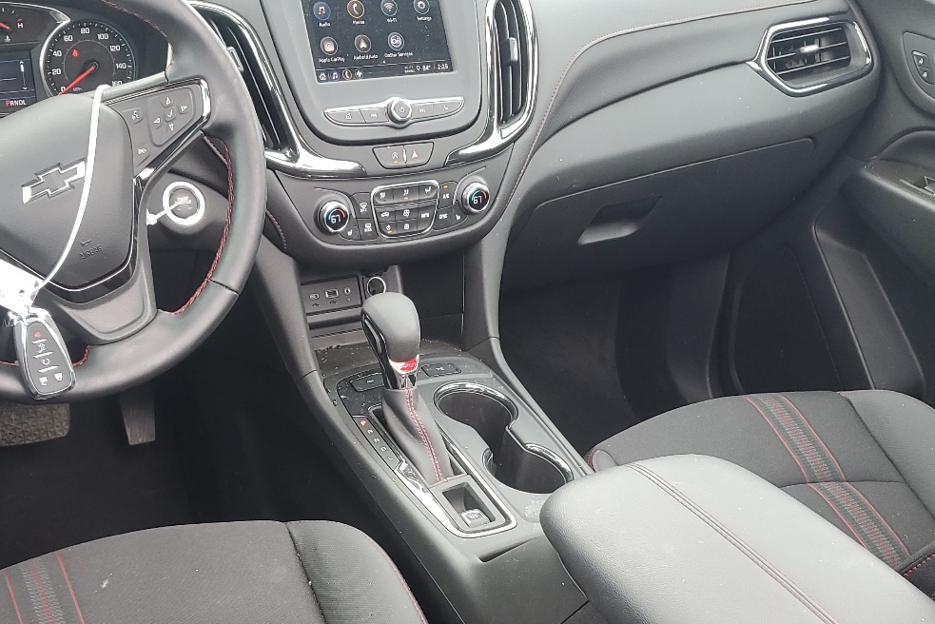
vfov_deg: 29.9
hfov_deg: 44.3
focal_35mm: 44
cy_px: 482
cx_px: 374
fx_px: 1143
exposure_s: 1/120
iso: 63
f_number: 1.5
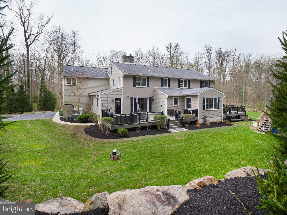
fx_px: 133
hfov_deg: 94.5
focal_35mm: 16
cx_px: 144
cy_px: 108
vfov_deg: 78.1
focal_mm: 21
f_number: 8
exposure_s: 1/100
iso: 400
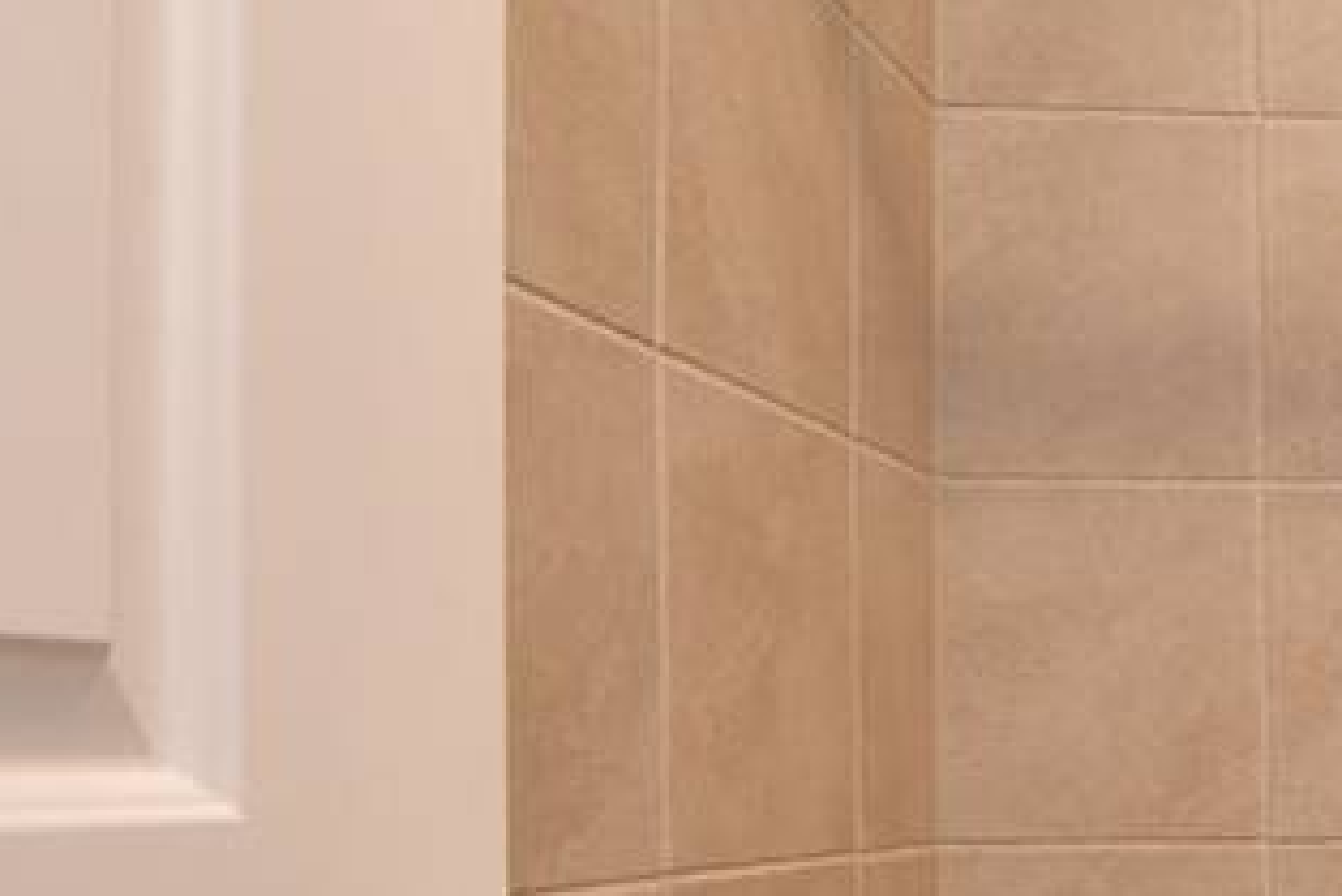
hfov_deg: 30.4
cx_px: 1805
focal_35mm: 49
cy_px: 733
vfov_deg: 27.0
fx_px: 1827
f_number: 4
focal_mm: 10
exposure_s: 1/60
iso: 560
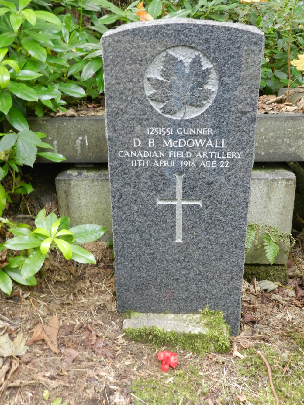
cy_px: 202
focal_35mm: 38
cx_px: 152
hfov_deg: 37.7
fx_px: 445
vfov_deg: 49.0
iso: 400
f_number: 4
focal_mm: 6.7
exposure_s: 1/25
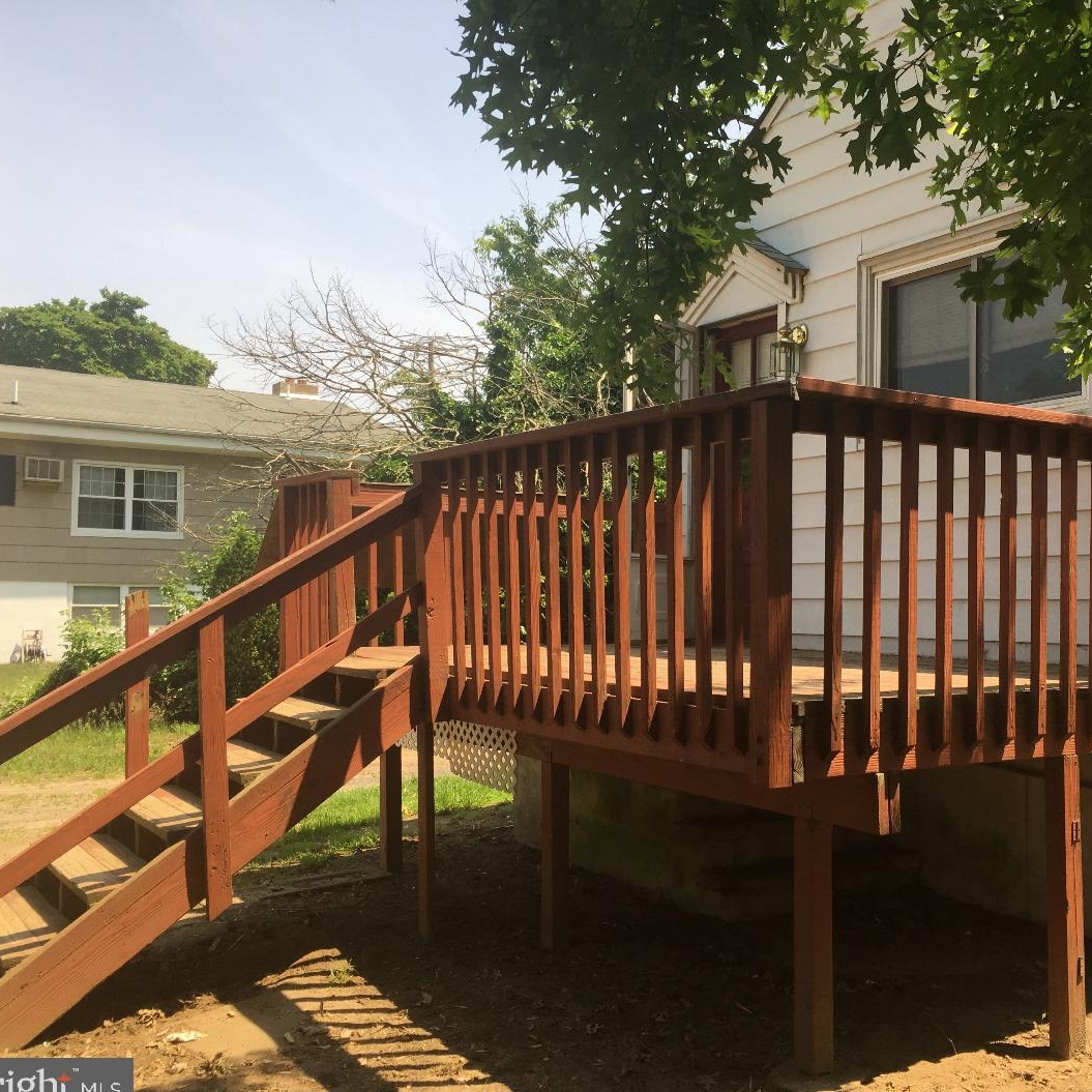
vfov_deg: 47.2
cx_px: 698
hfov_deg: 46.7
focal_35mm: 35
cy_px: 558
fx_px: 1249
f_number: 2.2
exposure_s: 1/884
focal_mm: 4.15
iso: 25
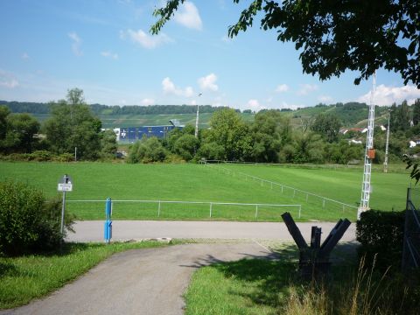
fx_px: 388
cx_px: 210
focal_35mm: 32
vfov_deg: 44.2
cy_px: 158
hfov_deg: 56.8
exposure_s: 1/400
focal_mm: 5.2
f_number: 4.5
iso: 100
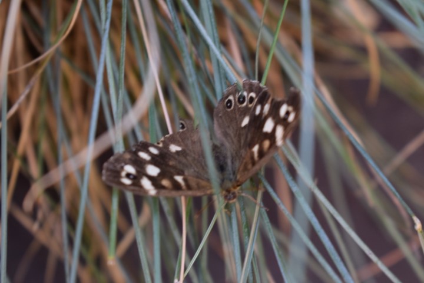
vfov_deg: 16.6
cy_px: 142
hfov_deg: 24.6
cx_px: 212
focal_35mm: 82
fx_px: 972
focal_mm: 55
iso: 1100
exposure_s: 1/125
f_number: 5.6
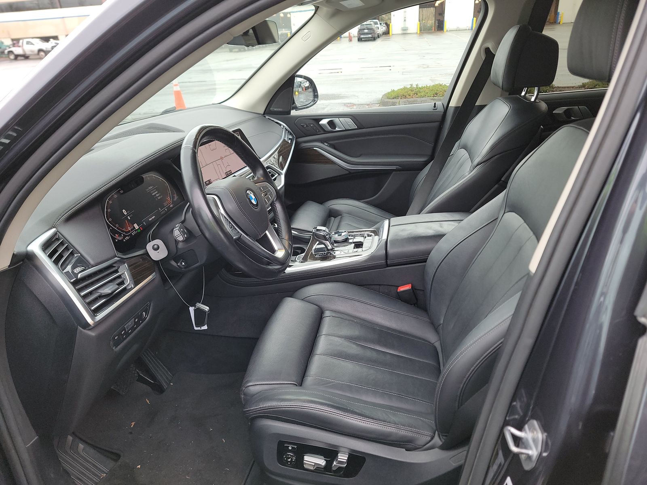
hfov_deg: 71.6
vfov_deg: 56.8
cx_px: 324
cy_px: 242
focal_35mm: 24
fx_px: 449
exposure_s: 1/59
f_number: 1.8
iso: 169
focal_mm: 6.7
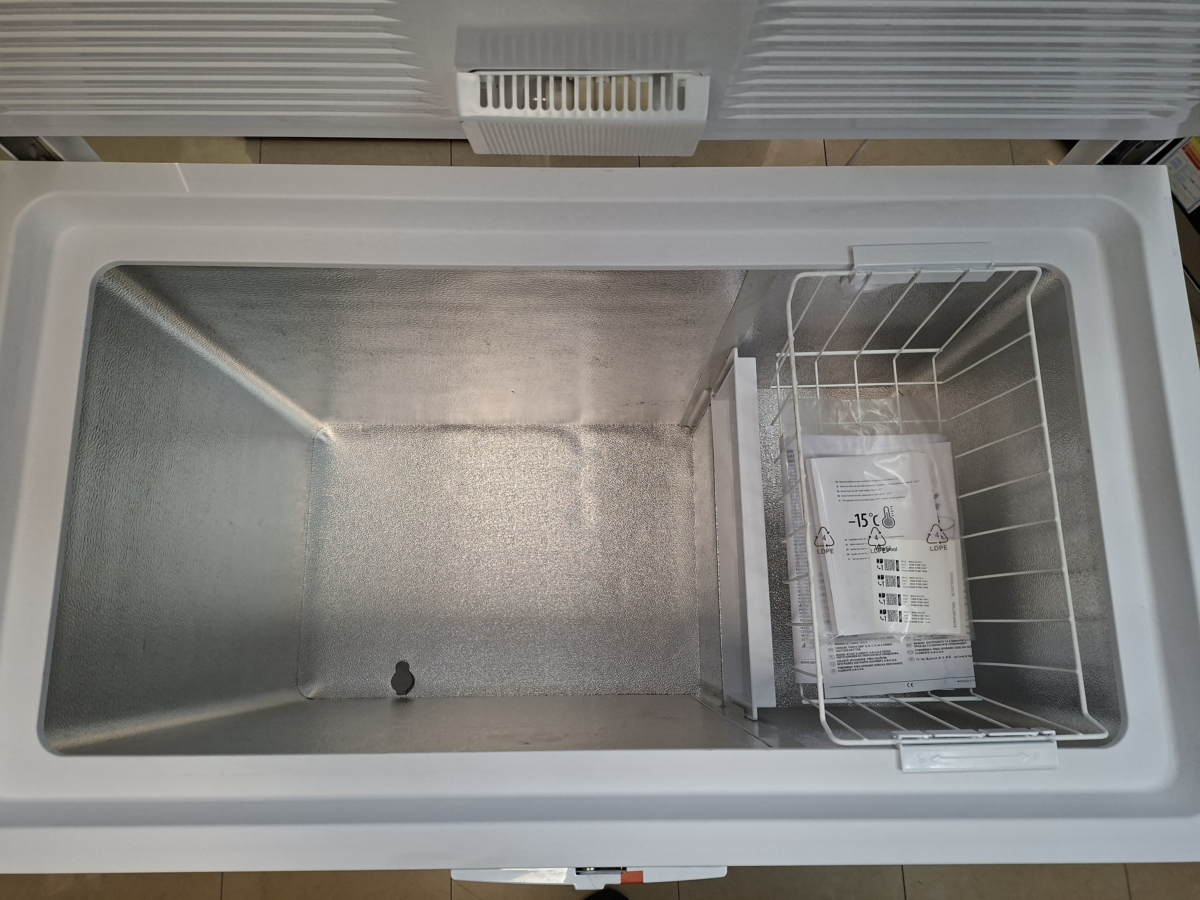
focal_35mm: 23
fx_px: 797
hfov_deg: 73.9
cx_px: 600
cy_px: 450
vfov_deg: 58.9
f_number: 1.8
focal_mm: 5.54
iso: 200
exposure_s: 1/120
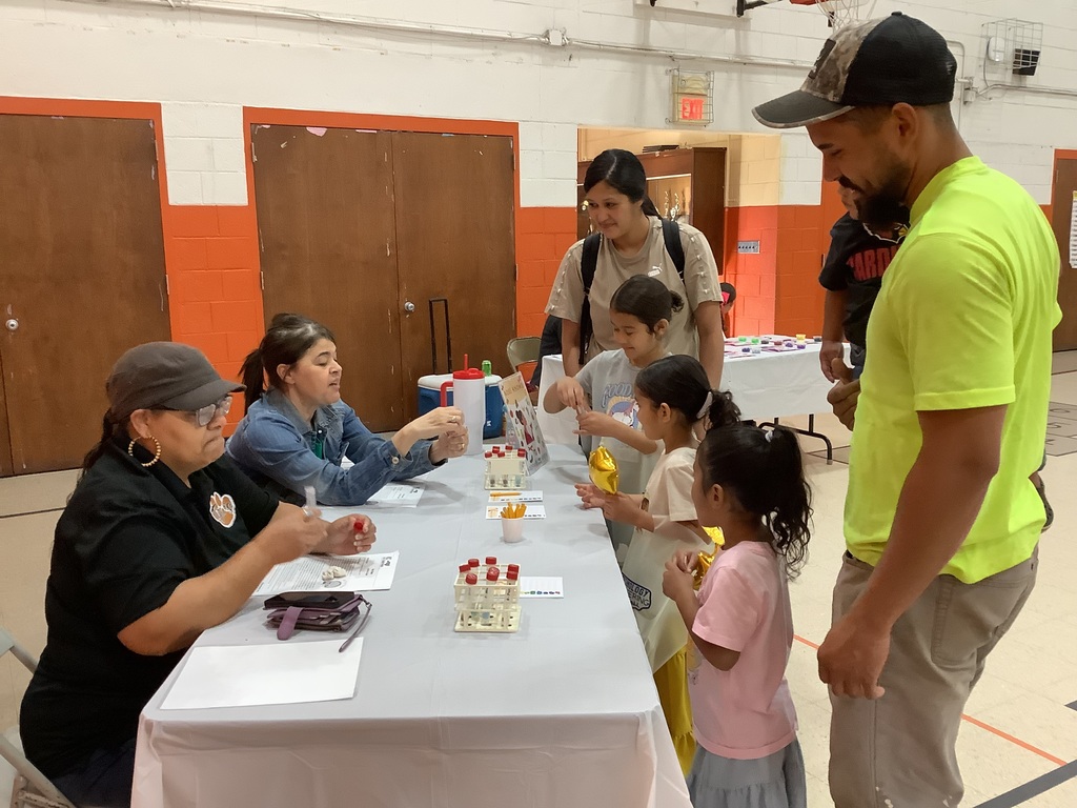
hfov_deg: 58.4
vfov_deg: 45.4
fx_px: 964
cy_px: 404
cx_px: 538
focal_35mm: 31
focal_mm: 3.3
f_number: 2.4
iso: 320
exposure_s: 1/60
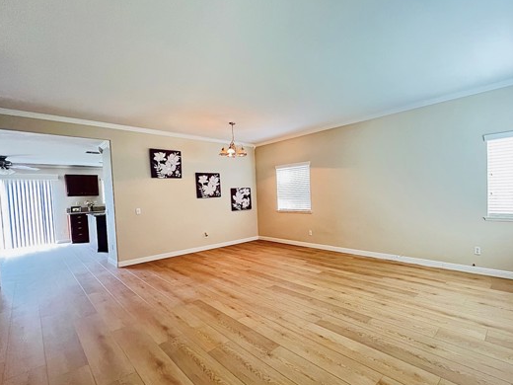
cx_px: 304
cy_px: 200
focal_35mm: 16
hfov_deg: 93.4
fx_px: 237
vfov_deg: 78.1
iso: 1000
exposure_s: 1/40
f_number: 1.8
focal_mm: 1.57
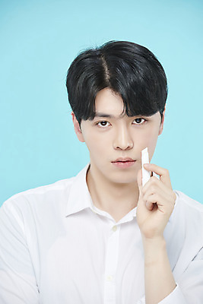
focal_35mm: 200
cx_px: 102
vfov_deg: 10.3
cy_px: 152
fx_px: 1690
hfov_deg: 6.9
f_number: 7.1
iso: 64
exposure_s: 1/125
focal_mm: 200
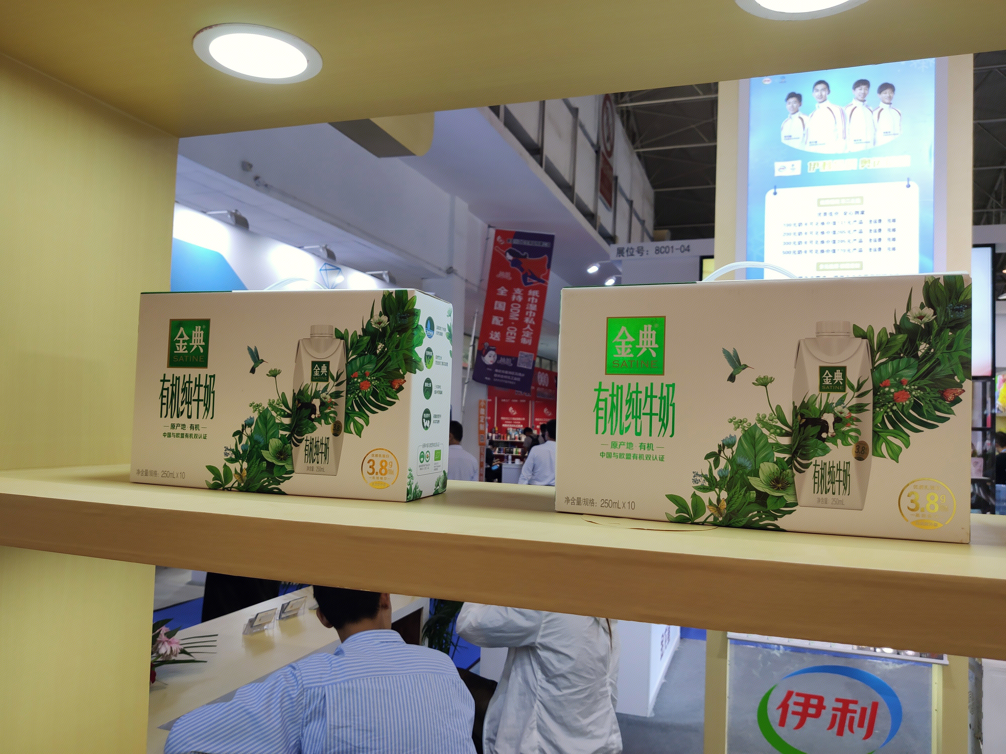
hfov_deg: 67.3
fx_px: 756
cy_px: 377
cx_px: 503
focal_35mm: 26
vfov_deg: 53.1
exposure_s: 1/100
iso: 126
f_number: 1.75
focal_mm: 4.75
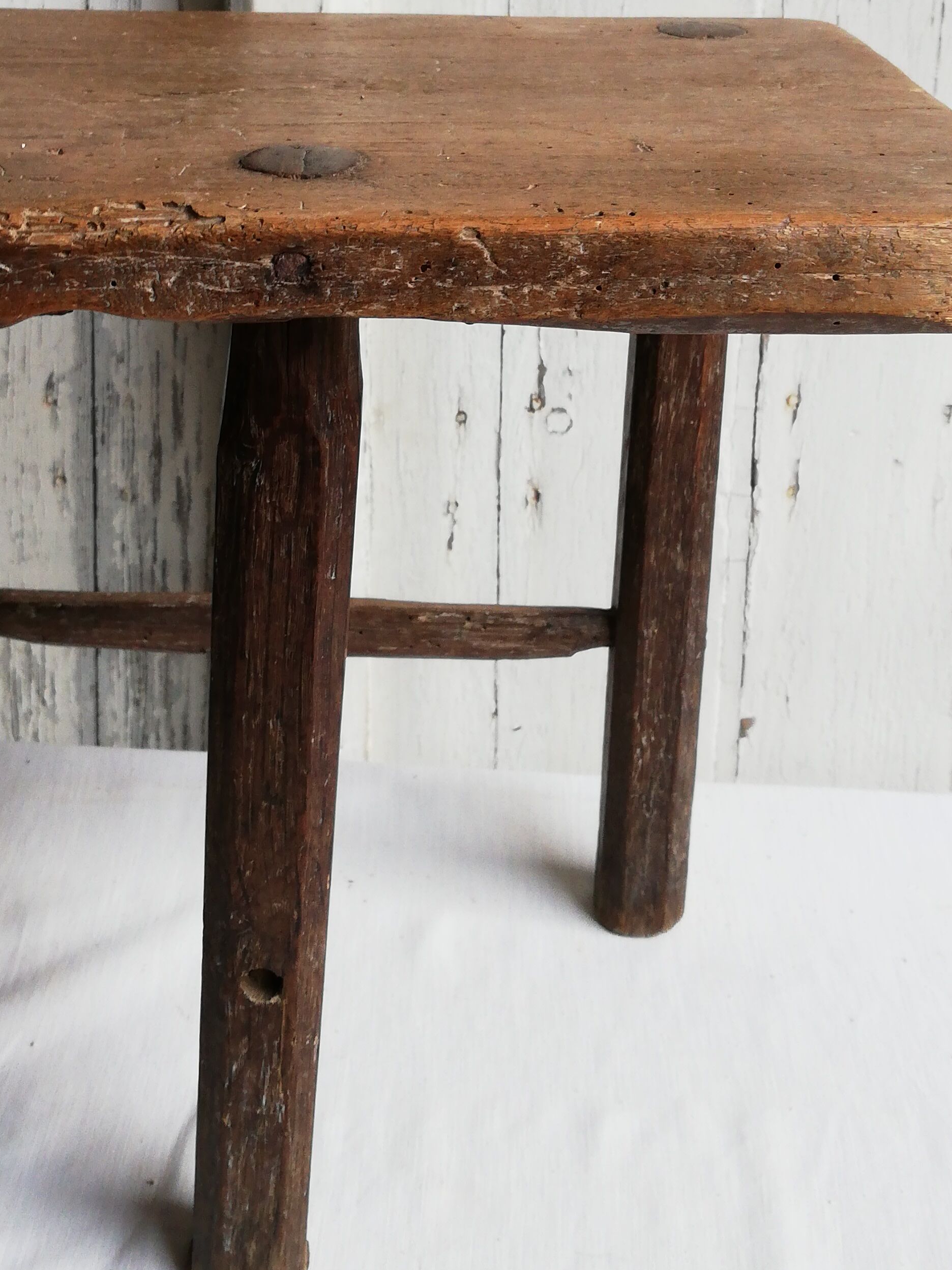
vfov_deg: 39.0
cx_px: 293
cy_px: 378
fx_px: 1760
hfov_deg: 30.0
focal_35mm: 48
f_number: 2.2
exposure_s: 1/50
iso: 100
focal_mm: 3.81
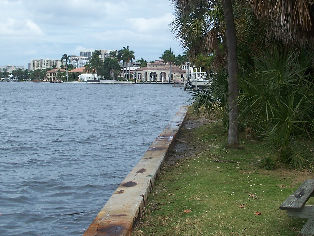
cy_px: 82
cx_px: 206
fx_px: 617
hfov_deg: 28.4
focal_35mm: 68
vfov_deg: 21.5
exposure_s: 1/400
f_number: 4
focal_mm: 7.8
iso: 64
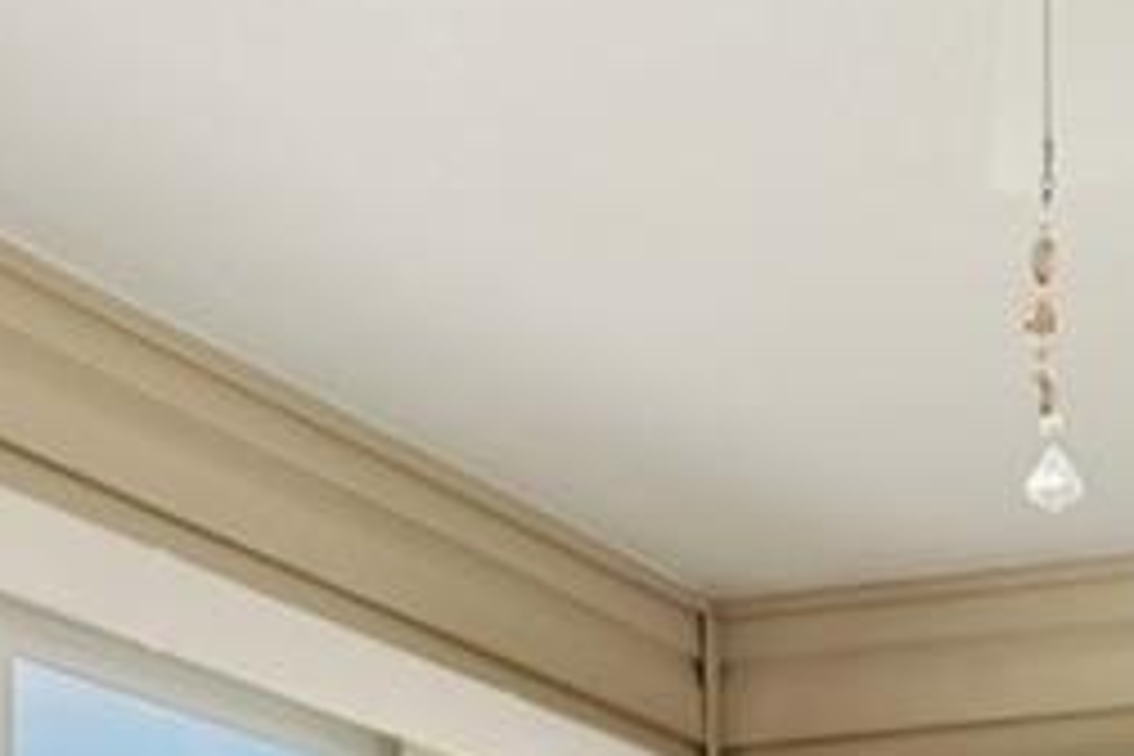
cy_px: 1508
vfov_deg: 11.4
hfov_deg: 18.8
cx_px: 896
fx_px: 3402
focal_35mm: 108
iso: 200
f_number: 14
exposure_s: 1/30
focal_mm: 17
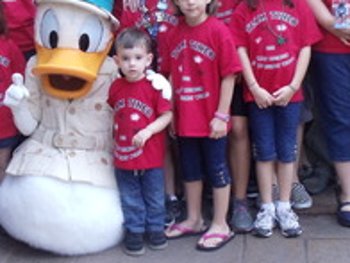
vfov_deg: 14.4
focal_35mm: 101
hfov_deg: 19.3
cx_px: 88
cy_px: 5
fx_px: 1021
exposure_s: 1/80
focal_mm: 6
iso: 400
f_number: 3.5
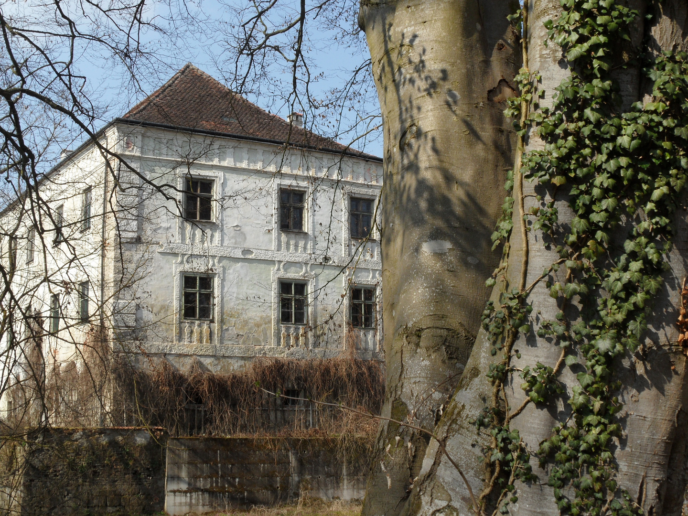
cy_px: 258
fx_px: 994
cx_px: 344
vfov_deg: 29.1
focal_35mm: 50
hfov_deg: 38.2
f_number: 5.4
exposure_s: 1/350
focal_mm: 8.2
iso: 80
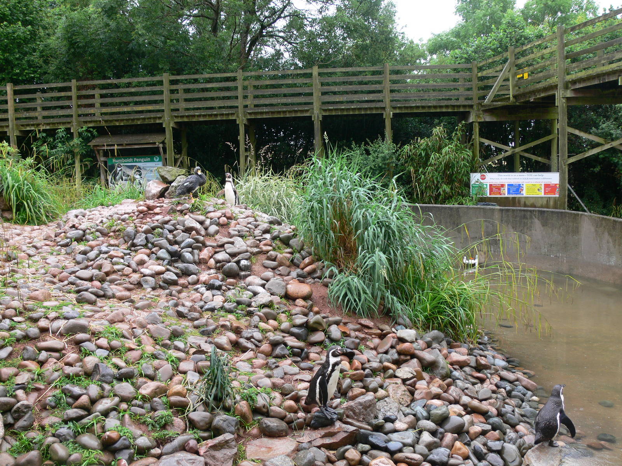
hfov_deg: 52.6
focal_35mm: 35
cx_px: 311
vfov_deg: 40.7
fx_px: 629
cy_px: 233
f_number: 4
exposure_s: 1/50
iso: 80
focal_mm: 7.4
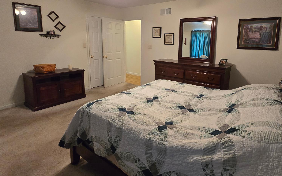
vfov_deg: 60.8
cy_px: 60
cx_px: 166
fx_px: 146
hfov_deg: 87.1
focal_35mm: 19
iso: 500
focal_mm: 2.2
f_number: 2.2
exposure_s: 1/60
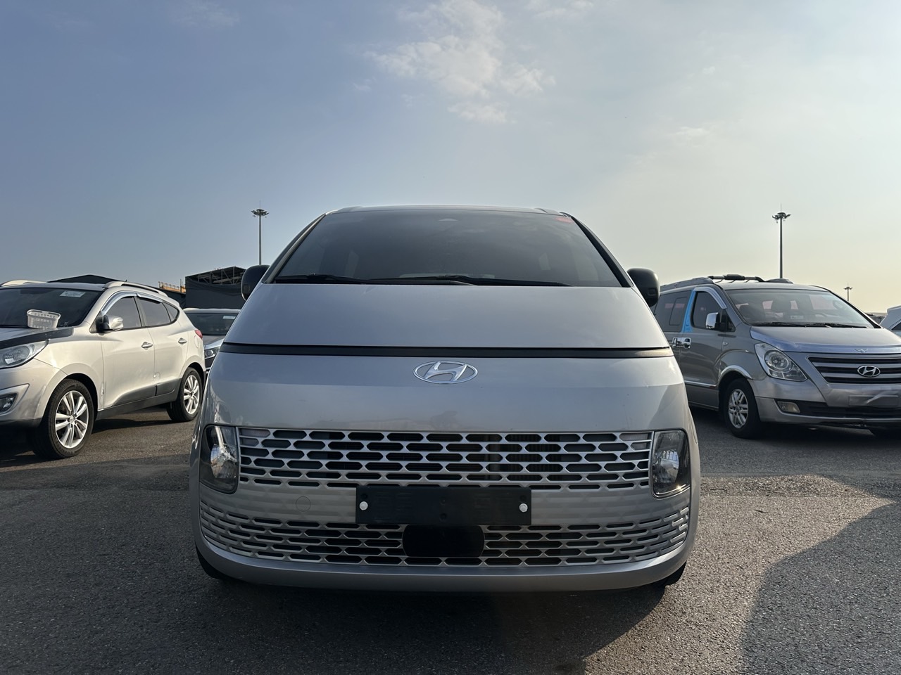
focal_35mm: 24
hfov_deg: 71.6
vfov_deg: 56.8
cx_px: 450
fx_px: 625
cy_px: 338
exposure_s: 1/8929
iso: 80
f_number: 1.78
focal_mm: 6.86
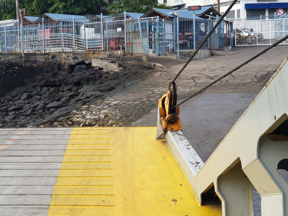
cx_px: 144
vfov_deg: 28.0
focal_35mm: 52
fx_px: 433
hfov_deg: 36.8
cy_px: 108
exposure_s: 1/299
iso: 100
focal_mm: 6
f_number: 2.4
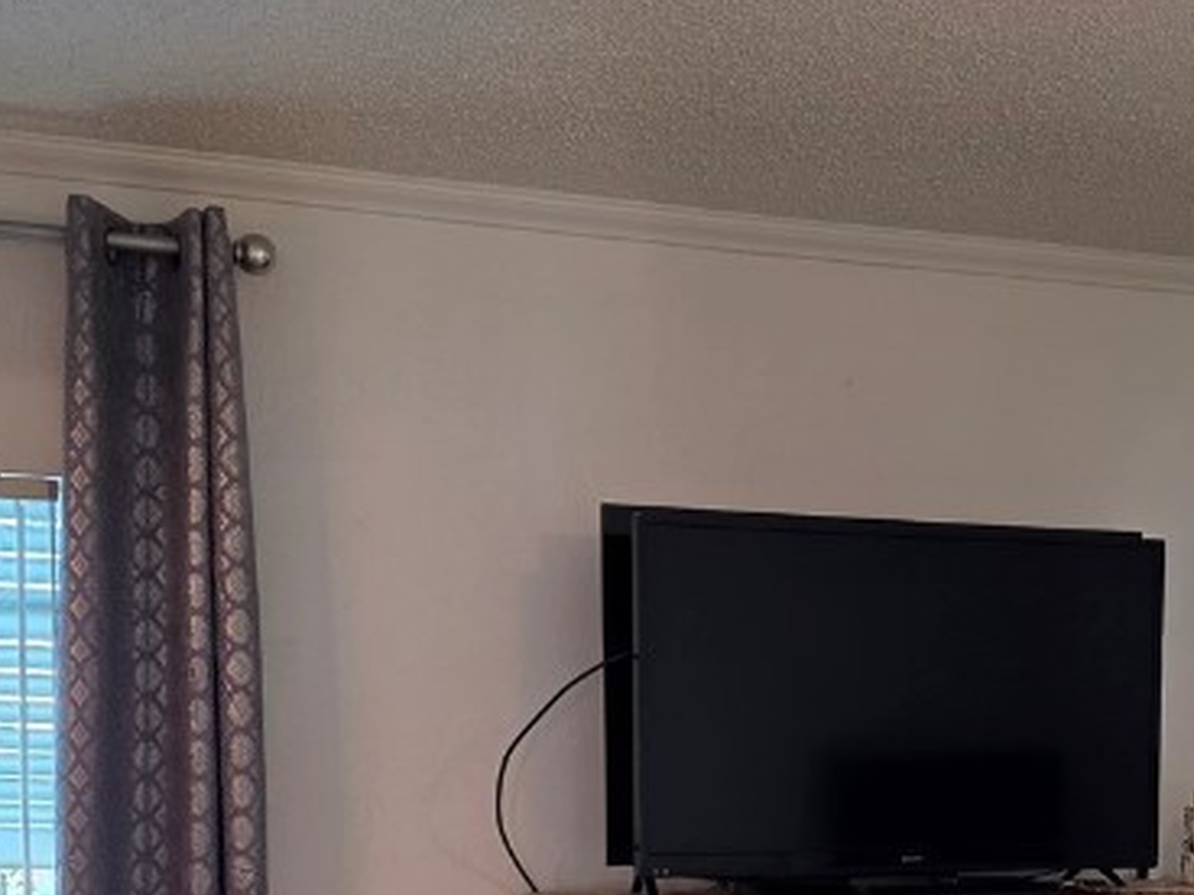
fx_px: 2208
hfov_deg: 29.7
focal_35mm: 64
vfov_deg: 22.1
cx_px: 915
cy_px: 895
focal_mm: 6.25
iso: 125
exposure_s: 1/120
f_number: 1.7
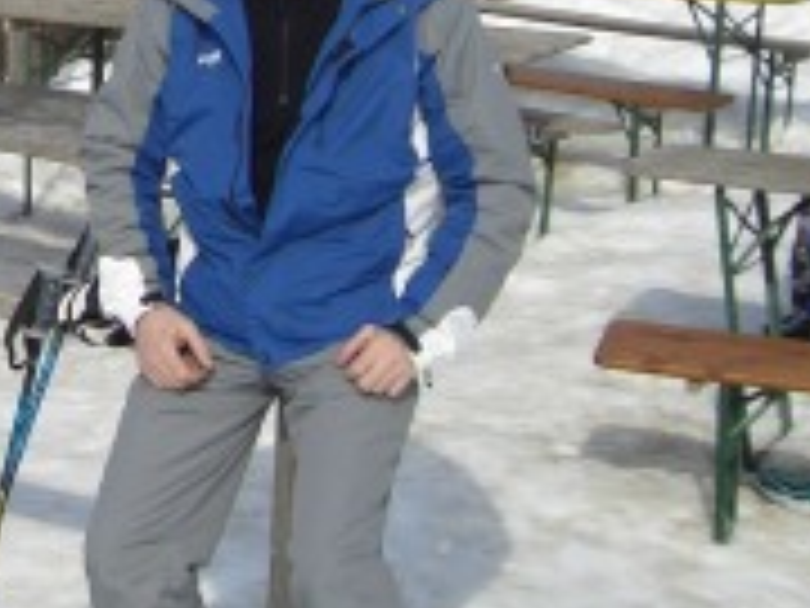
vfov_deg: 14.0
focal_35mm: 104
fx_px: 2434
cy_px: -41
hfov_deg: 18.1
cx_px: -130
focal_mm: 8
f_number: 4.8
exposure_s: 1/640
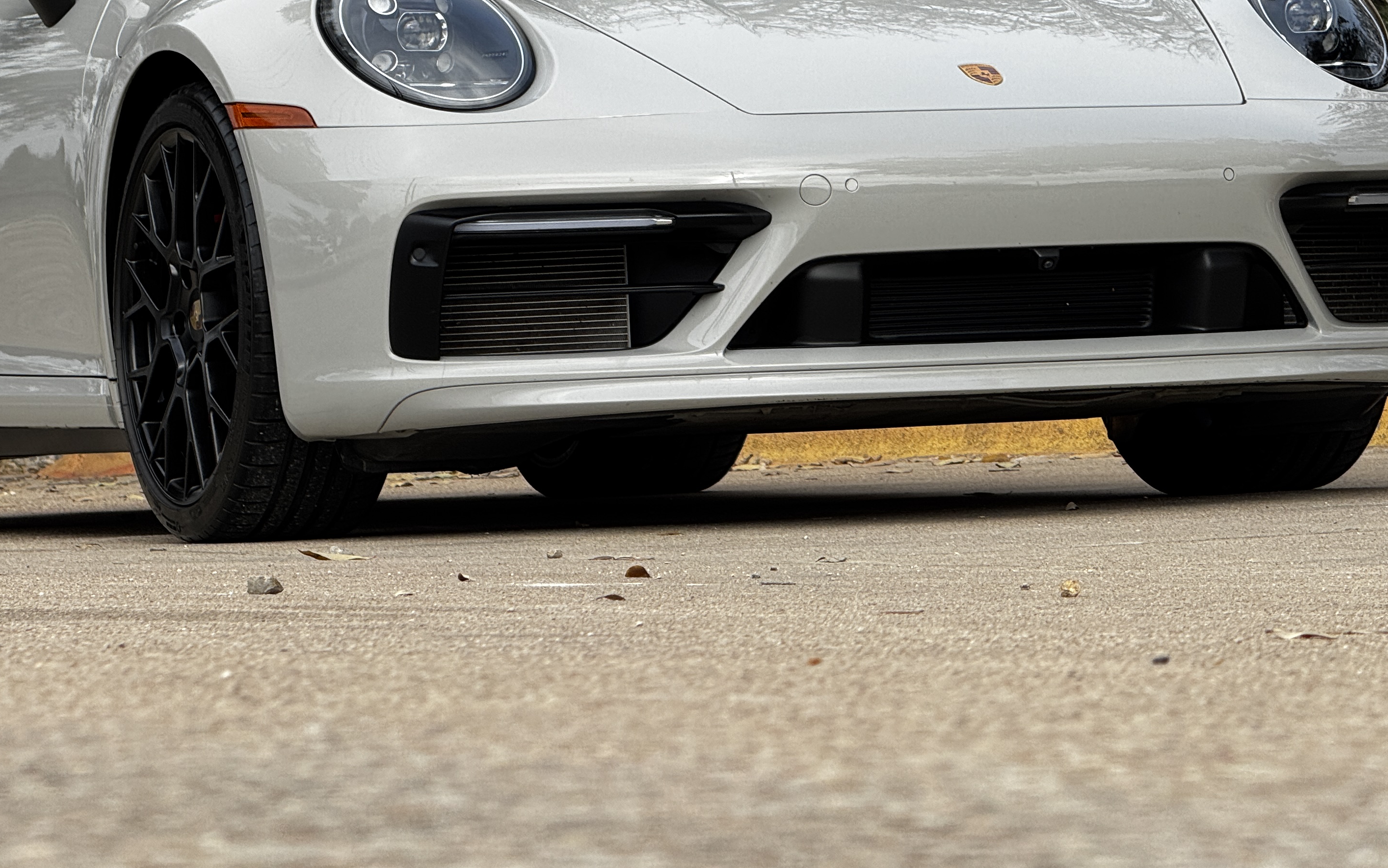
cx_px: 596
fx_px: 6734
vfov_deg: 7.4
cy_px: 265
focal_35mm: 178
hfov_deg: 11.8
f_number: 2.8
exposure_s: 1/743
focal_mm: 15.66
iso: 50
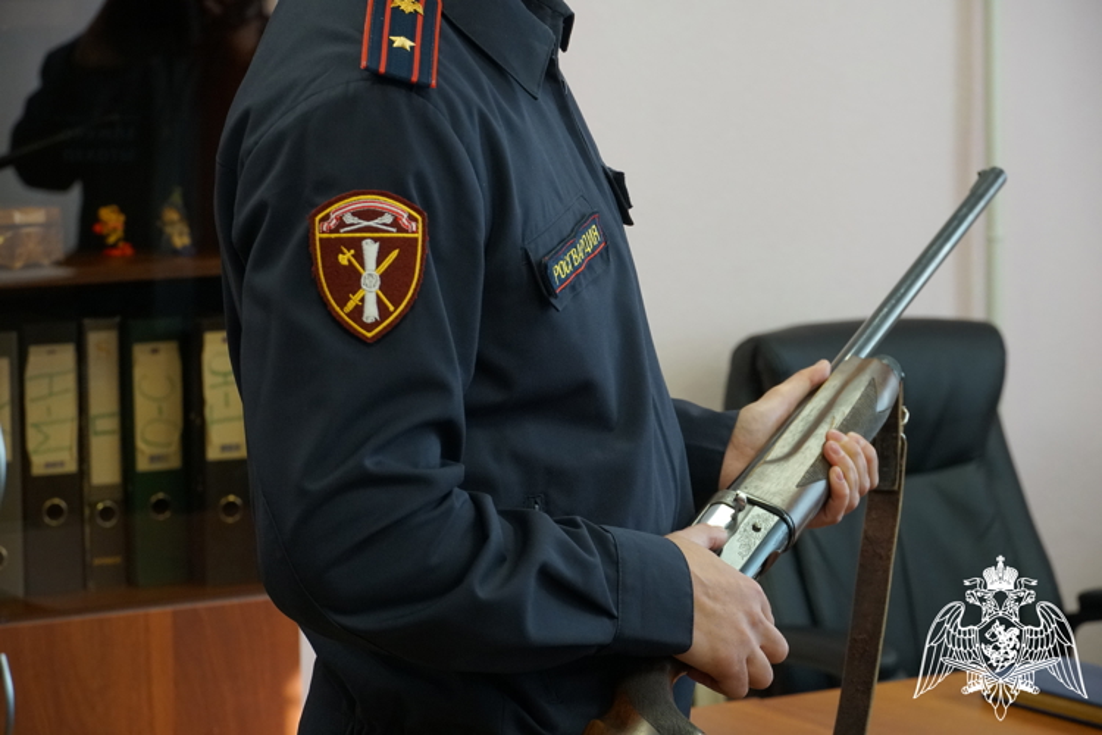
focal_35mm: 105
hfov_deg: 19.5
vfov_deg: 13.0
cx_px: 551
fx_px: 3214
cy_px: 368
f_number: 5.6
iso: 1250
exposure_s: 1/160
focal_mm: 70
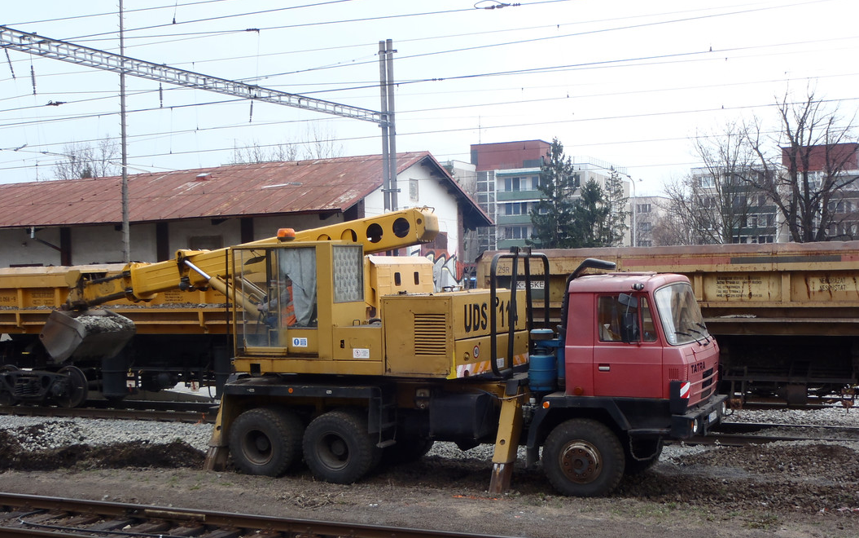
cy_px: 311
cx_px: 429
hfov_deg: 44.4
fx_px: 1054
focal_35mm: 45
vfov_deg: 28.6
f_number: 5
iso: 80
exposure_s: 1/100
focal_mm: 7.57
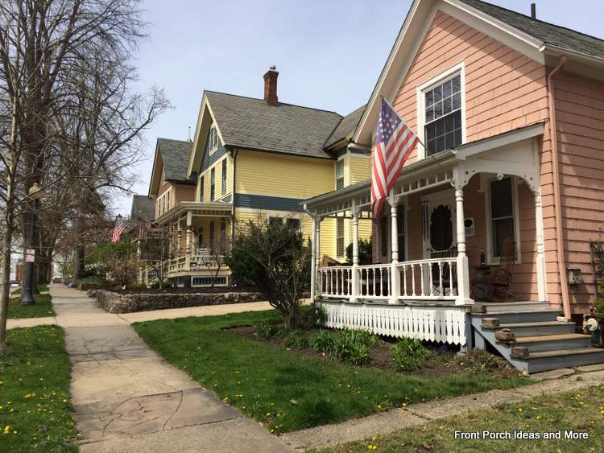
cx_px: 302
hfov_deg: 61.6
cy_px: 226
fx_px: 506
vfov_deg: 48.3
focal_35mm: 29
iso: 32
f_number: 2.2
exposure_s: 1/2564
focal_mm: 4.15
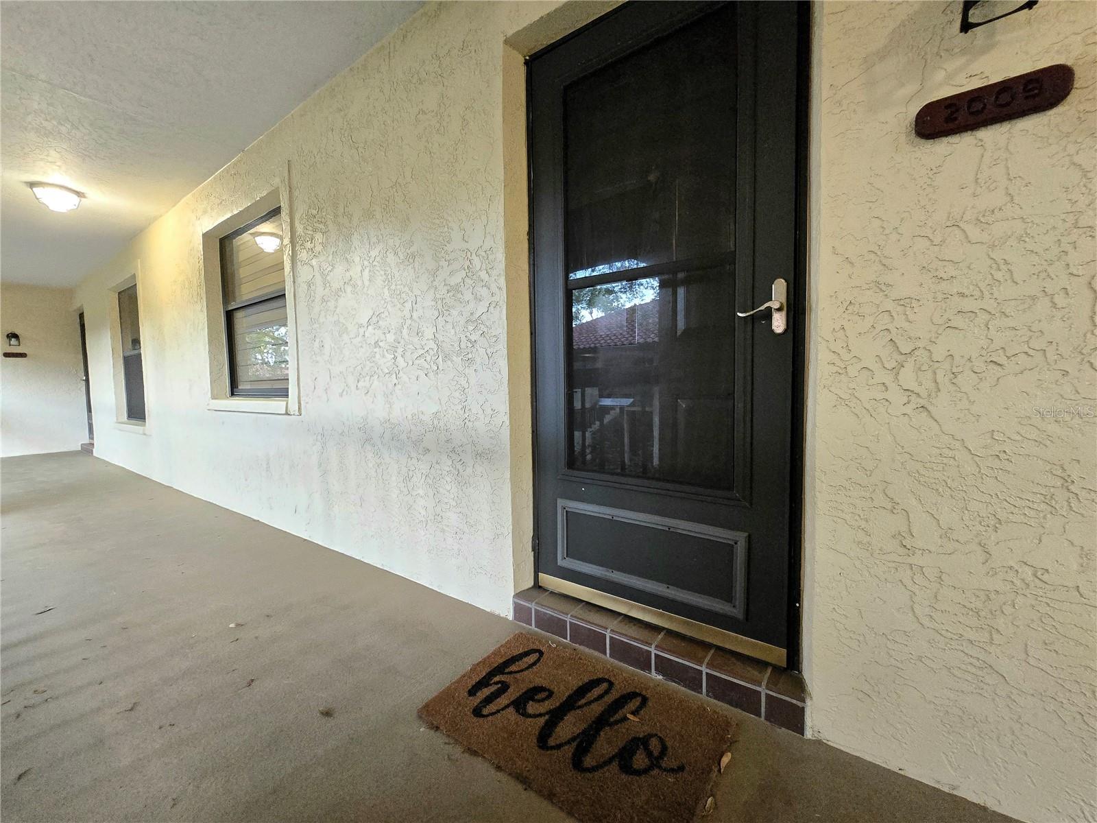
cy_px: 412
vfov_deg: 89.9
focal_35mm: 13
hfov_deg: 106.2
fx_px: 412
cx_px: 548
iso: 1600
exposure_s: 1/60.2
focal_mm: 2.2
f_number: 2.2
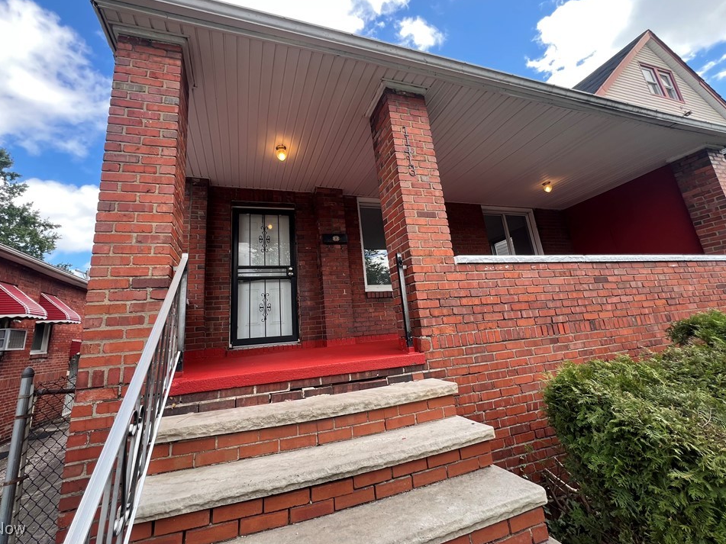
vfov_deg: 85.5
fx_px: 294
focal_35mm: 14
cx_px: 341
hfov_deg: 101.9
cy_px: 253
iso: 32
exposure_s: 1/177
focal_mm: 1.57
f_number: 1.8
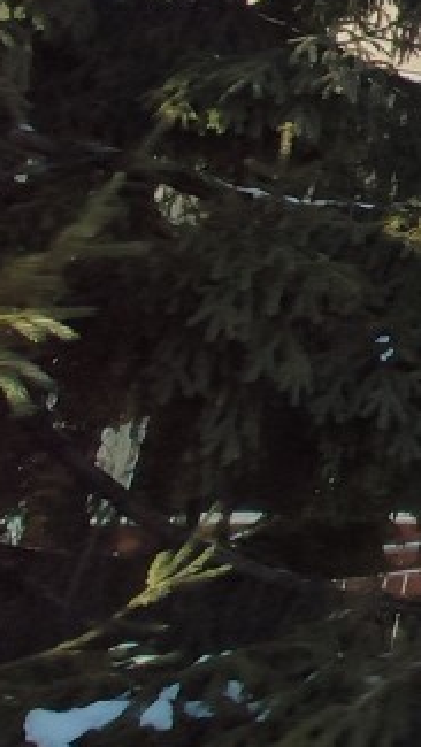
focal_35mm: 67
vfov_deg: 29.2
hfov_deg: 10.7
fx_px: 1329
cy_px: -16
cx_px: 1329
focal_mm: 2.04
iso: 100
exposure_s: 1/769
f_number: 2.4
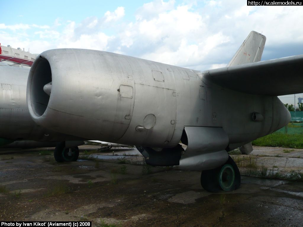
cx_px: 152
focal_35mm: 35
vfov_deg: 40.7
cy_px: 114
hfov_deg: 52.6
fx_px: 306
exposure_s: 1/500
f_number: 2.8
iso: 100
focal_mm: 5.8
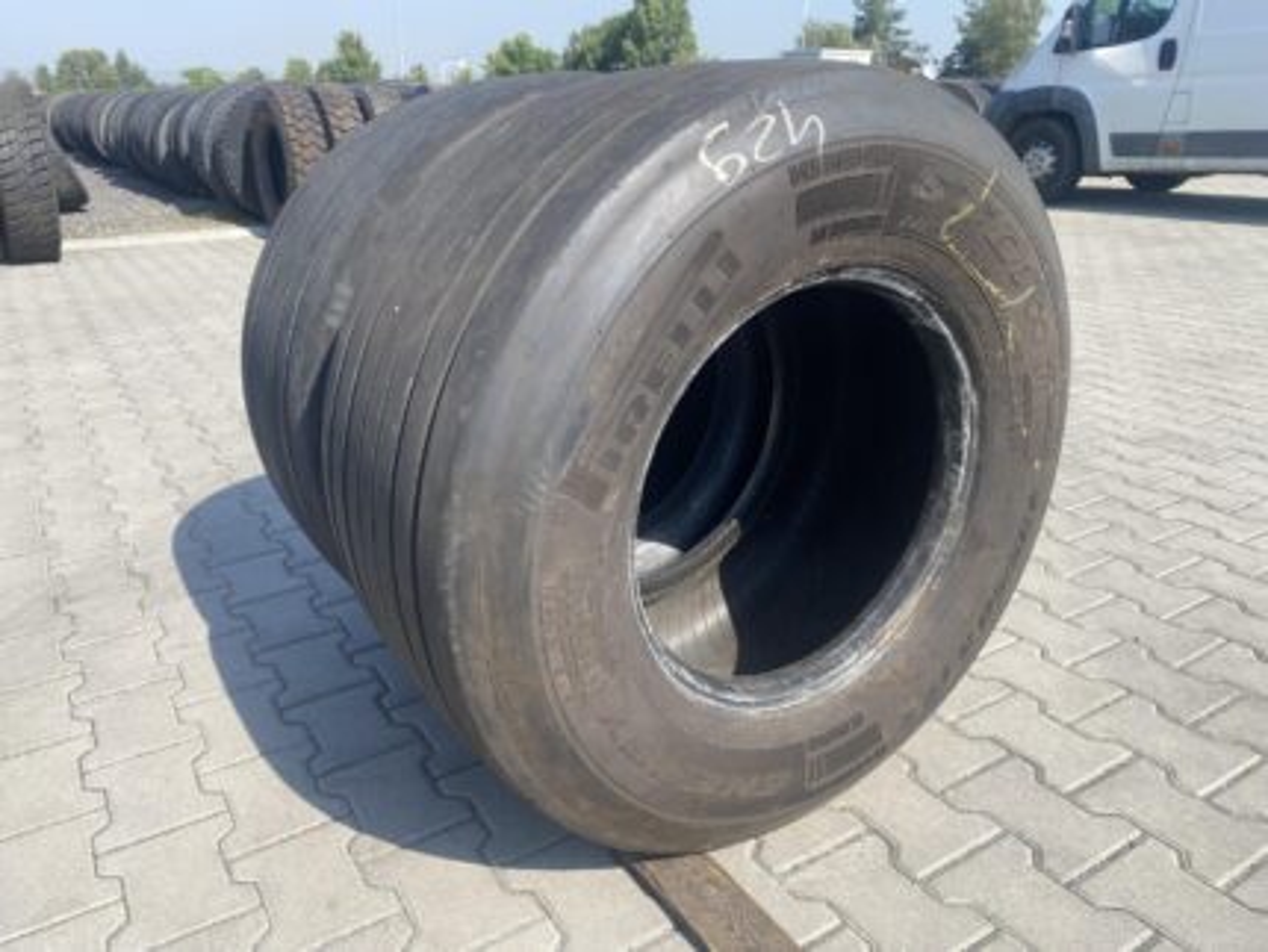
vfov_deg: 53.1
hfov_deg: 67.3
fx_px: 953
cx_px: 634
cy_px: 476
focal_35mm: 26
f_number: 1.8
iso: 32
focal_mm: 4.25
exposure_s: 1/1346
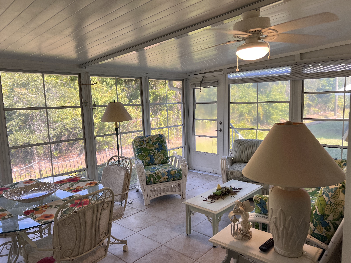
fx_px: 264
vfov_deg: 53.1
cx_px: 176
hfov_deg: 67.3
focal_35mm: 26
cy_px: 132
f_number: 1.5
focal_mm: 5.7
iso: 80
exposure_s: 1/120
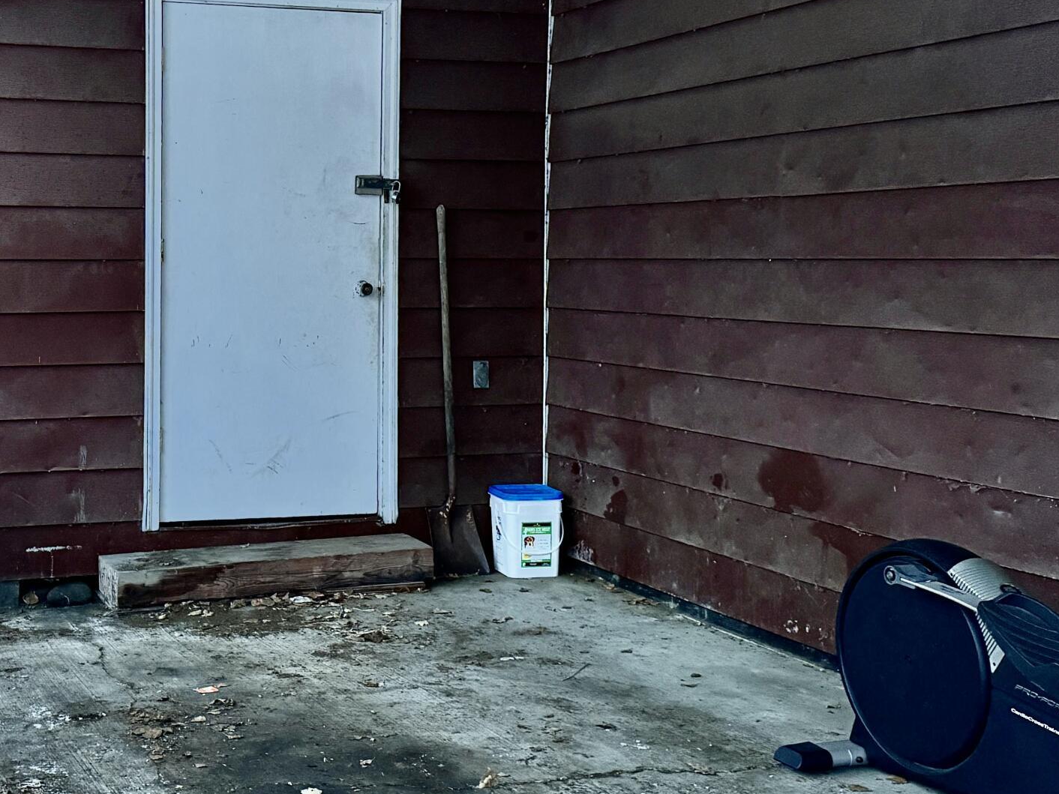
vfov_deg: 28.4
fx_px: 1560
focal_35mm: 51
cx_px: 248
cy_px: 286
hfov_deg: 36.5
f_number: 1.78
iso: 320
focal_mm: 6.76
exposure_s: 1/60
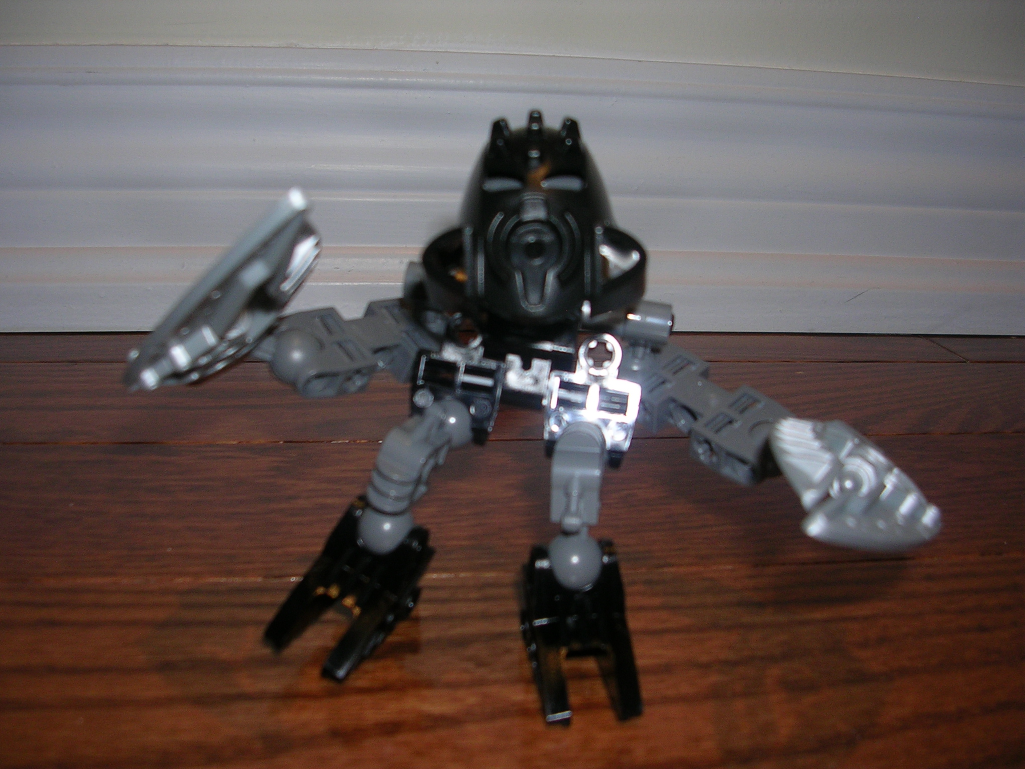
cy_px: 384
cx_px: 512
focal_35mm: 38
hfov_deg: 49.0
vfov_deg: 37.7
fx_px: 1125
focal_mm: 5.8
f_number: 2.8
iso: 50
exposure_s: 1/60.1
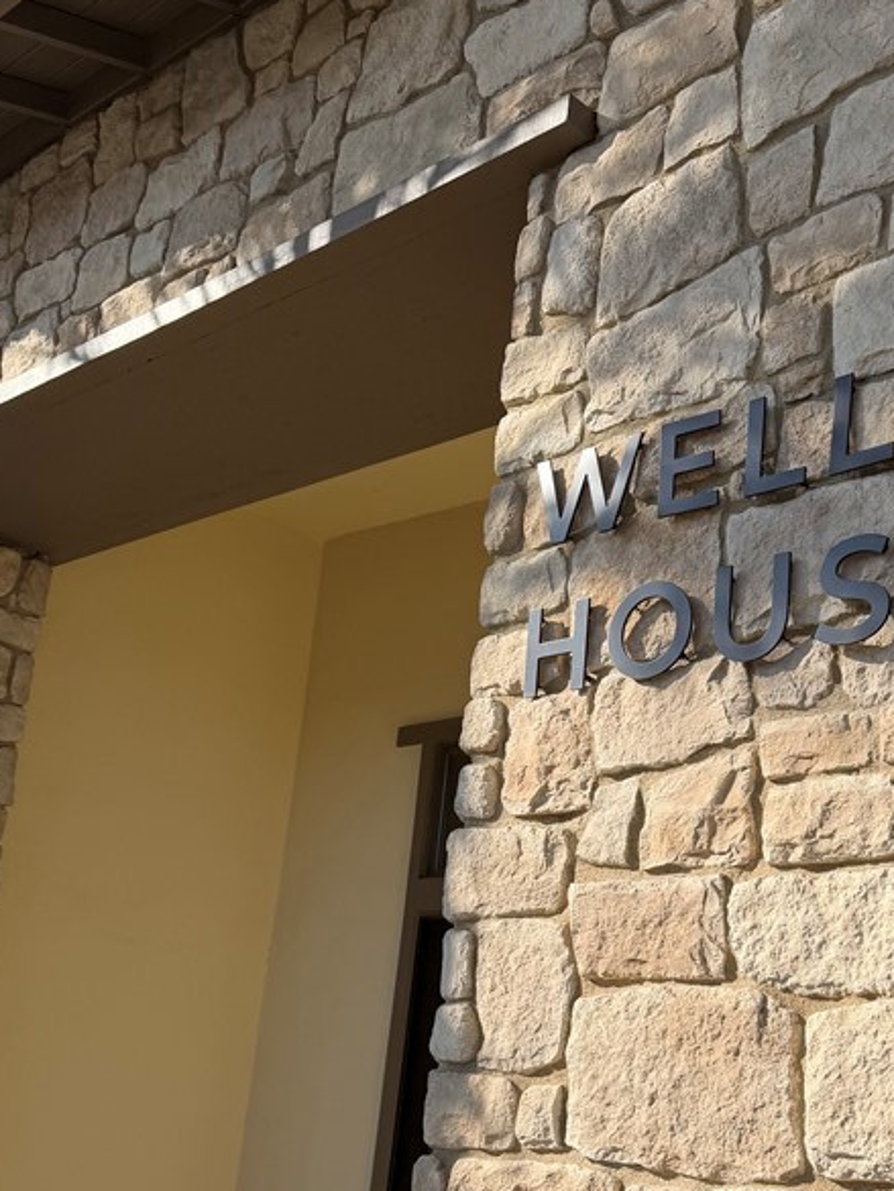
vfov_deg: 43.7
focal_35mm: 42
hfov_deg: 33.6
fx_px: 1446
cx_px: 686
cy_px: 851
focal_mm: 6.76
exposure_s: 1/5319
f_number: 1.78
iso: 80
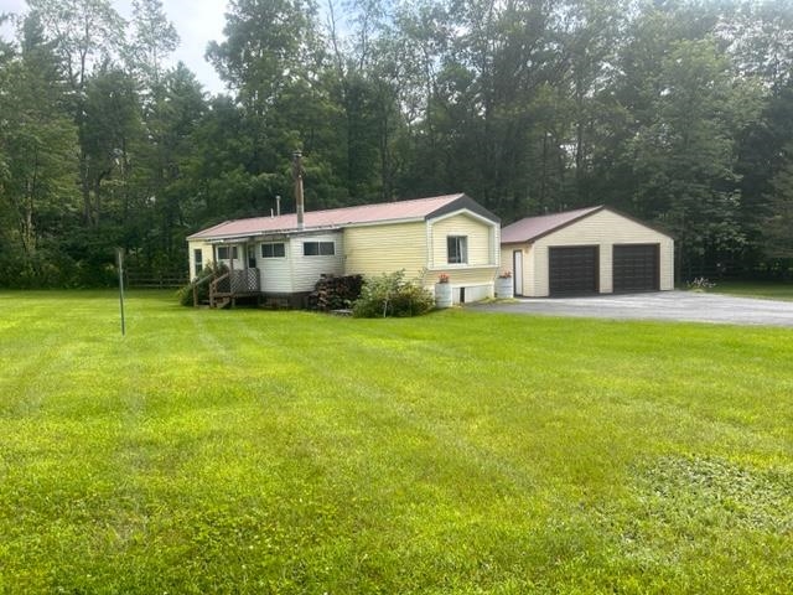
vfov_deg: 53.1
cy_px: 298
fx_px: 596
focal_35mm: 26
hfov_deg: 67.3
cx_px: 396
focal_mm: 5.7
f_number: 1.5
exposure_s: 1/1698
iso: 50
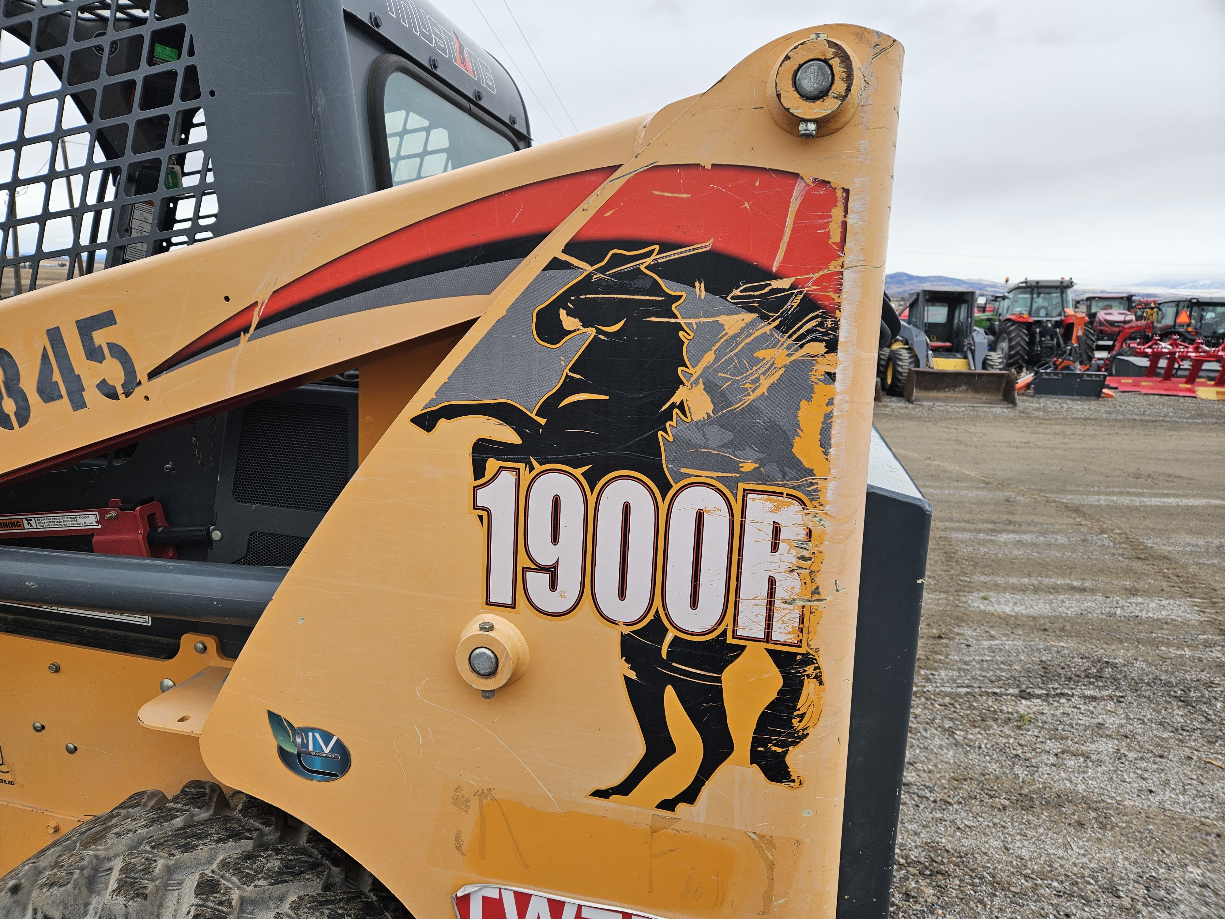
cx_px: 612
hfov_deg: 73.9
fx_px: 814
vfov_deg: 58.9
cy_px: 460
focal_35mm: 23
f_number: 1.8
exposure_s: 1/327
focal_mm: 5.4
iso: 25
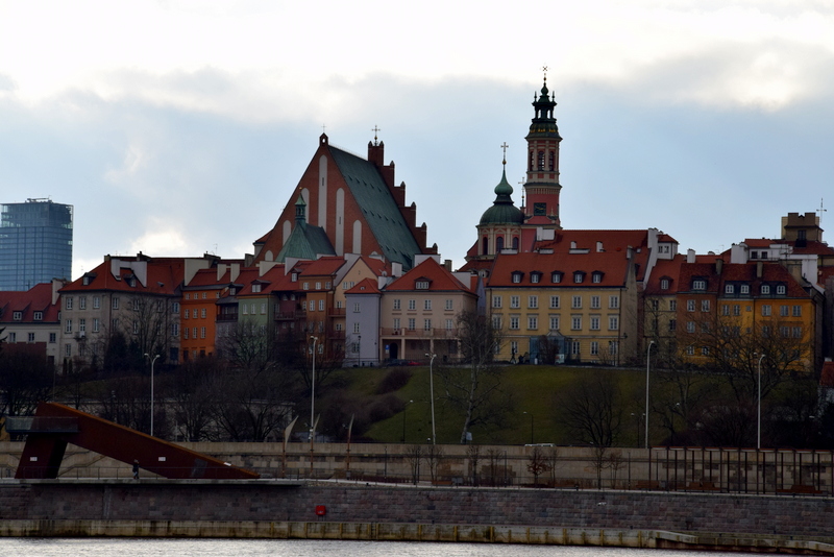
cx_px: 417
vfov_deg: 8.7
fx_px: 3650
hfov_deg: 13.0
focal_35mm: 158
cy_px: 278
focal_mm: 105
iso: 400
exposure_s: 1/500
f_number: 11
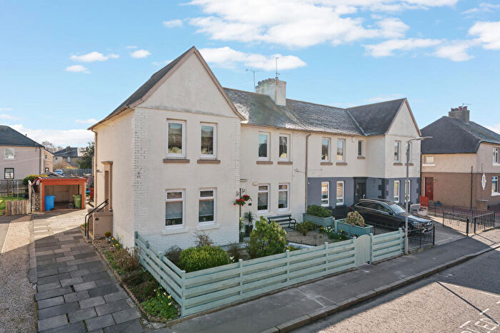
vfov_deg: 57.2
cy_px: 166
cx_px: 250
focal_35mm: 22
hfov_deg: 78.6
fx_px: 306
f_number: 5.6
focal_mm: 22
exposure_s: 1/500
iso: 160
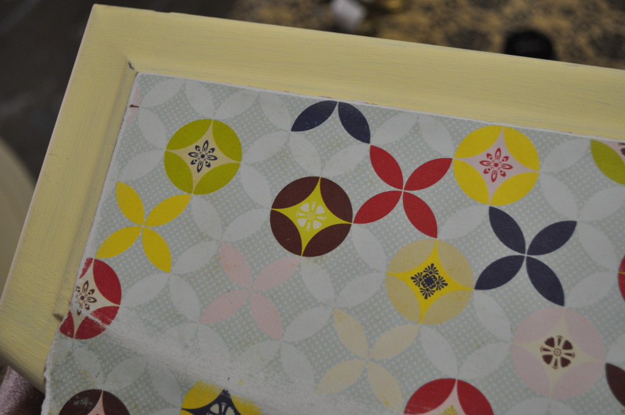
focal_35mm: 48
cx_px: 312
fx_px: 832
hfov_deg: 41.2
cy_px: 208
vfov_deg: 28.0
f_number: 5.6
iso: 400
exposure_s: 1/30
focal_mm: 32
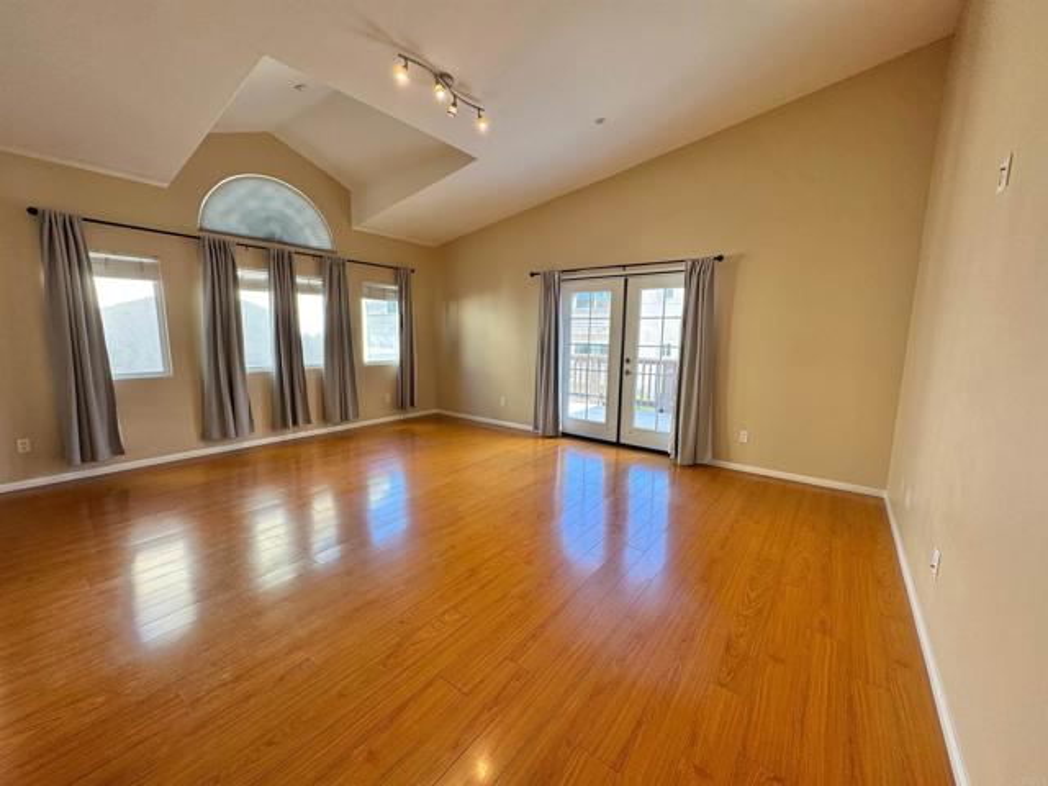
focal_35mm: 14
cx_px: 524
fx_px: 424
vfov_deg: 85.7
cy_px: 393
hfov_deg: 102.1
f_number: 2.2
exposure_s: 1/120
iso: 100
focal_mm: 2.22
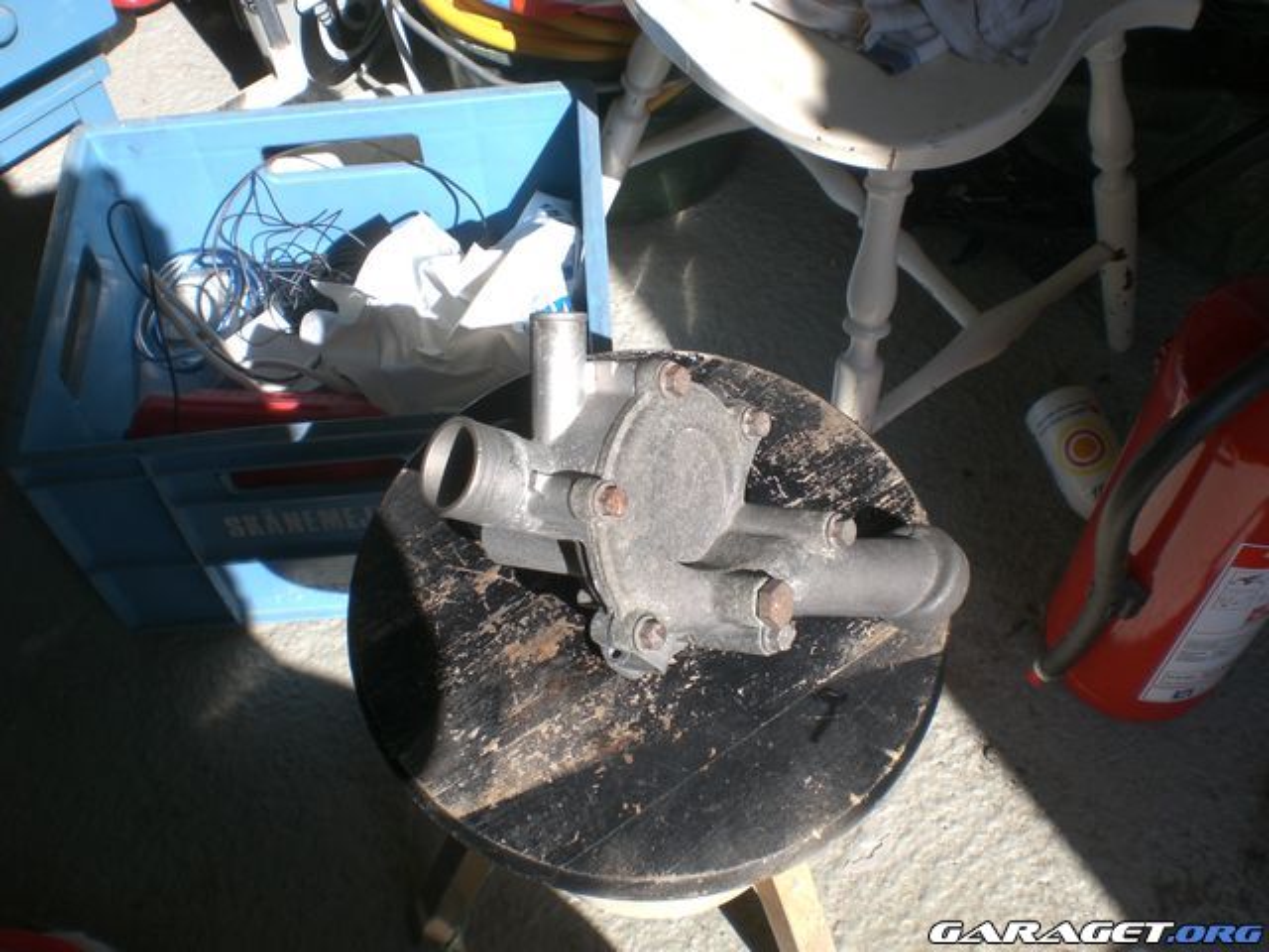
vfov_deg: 37.7
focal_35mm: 38
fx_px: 1393
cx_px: 634
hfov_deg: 49.0
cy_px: 476
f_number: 4.4
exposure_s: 1/250
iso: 50
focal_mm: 6.3
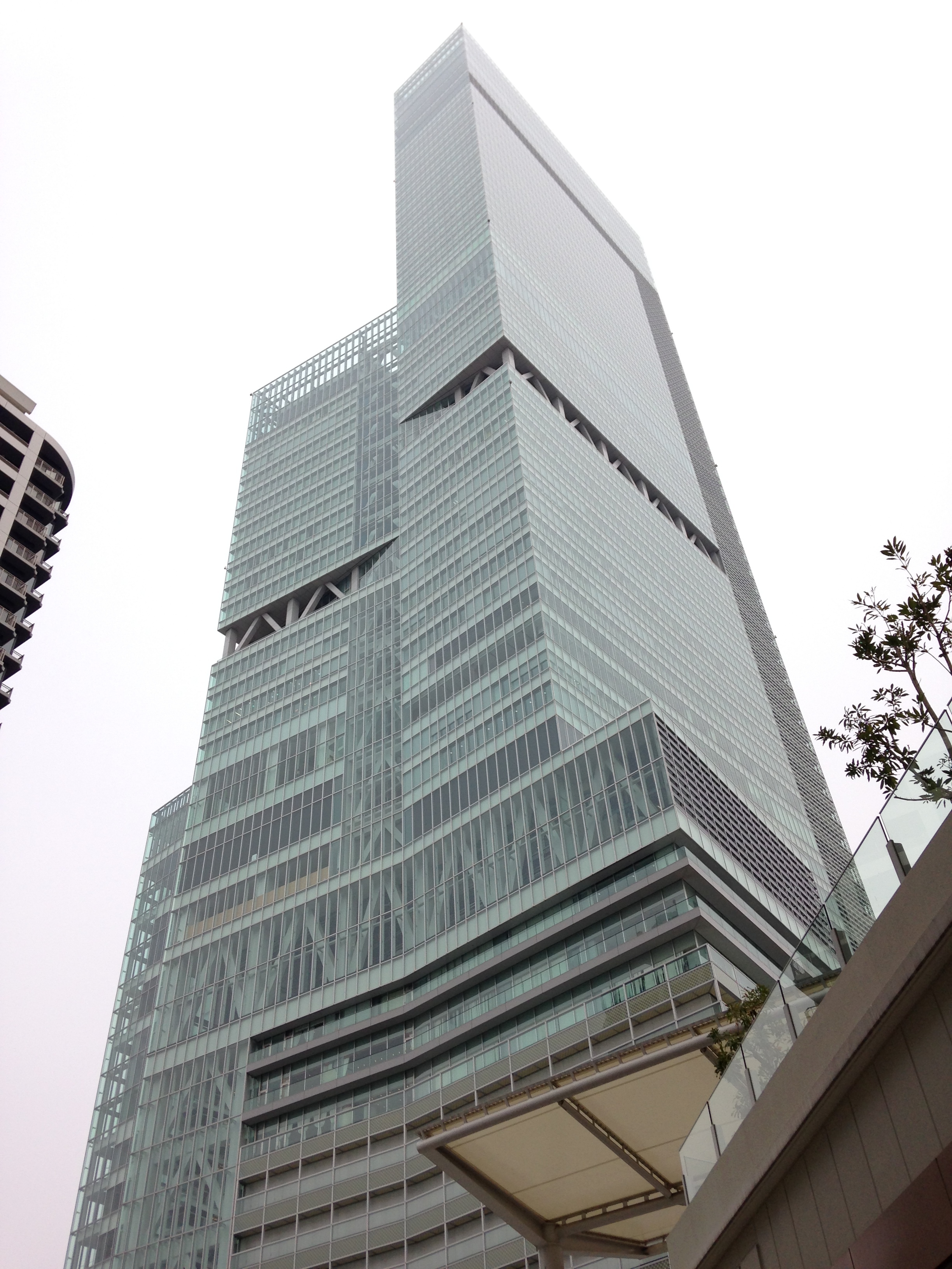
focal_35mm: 33
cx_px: 476
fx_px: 1210
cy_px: 634
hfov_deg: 42.9
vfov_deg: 55.4
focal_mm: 4.12
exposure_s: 1/1466
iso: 50
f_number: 2.4
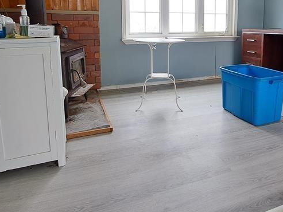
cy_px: 60
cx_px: 166
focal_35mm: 27
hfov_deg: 64.9
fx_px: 221
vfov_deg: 49.8
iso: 50
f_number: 2.2
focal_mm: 1.74
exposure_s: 1/40
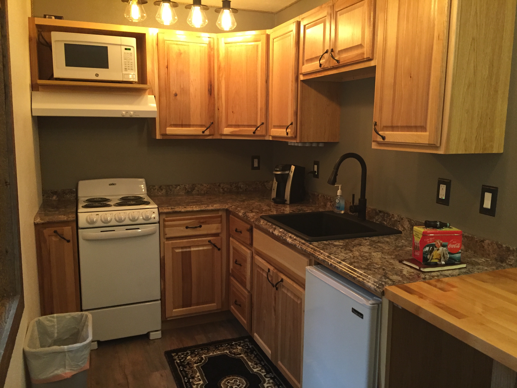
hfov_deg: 61.7
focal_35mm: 29
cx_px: 258
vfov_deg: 48.2
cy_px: 194
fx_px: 433
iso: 200
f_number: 2.2
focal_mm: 4.15
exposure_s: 1/30
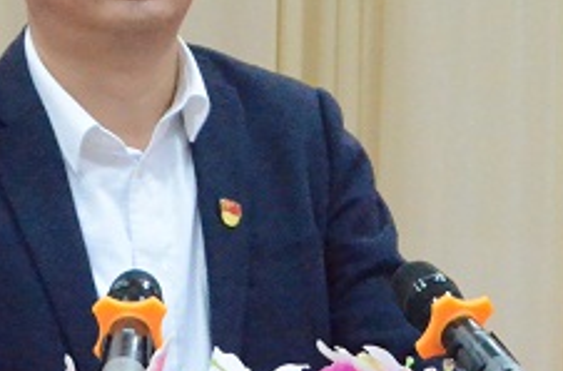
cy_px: 203
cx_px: 386
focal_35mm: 489
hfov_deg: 4.2
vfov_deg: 2.8
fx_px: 7614
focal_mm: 105
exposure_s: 1/40
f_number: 8
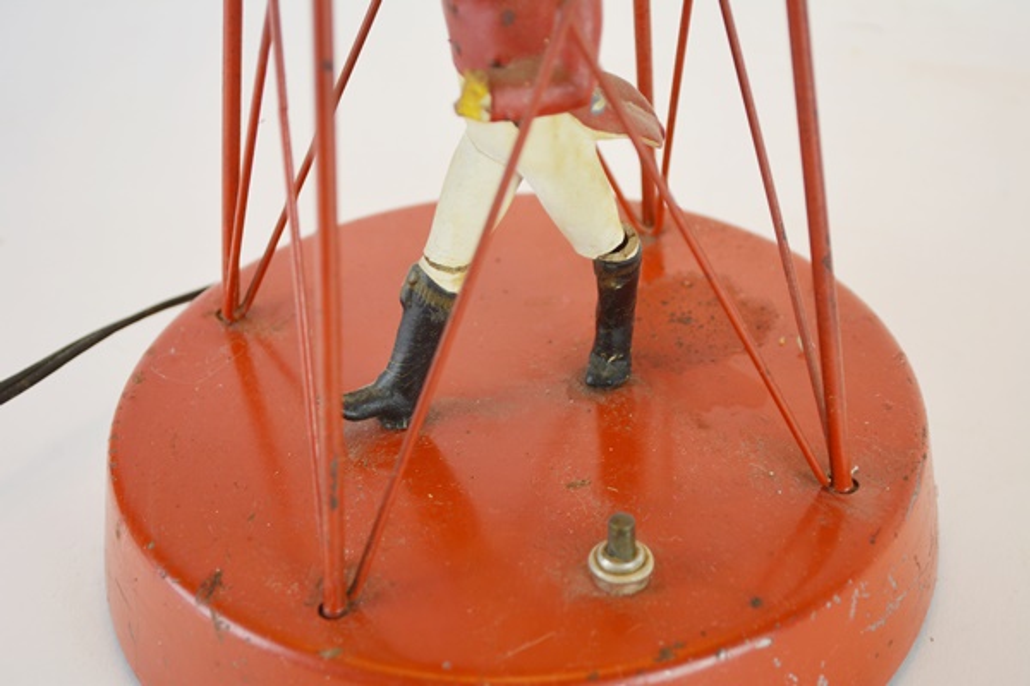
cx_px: 515
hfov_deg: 30.5
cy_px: 343
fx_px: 1888
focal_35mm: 66
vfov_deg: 20.6
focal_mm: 44
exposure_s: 1/125
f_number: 5.6
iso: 360
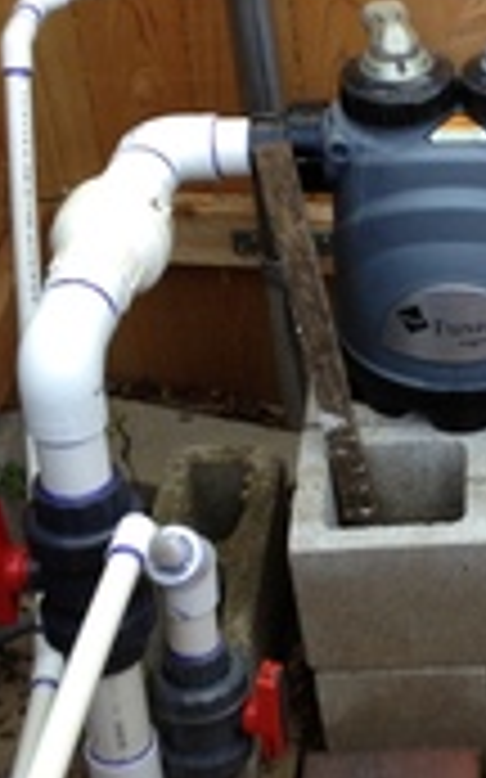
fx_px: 1824
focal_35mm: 86
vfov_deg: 24.1
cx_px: 567
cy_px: 418
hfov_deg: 14.7
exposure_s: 1/24
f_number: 2.4
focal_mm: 4.28
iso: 64
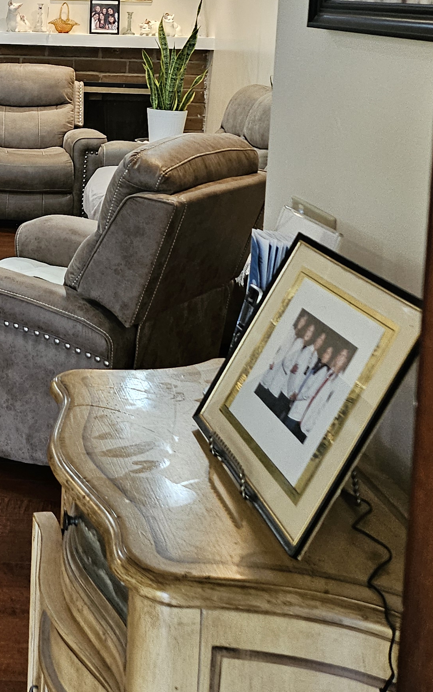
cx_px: -85
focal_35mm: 58
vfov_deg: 33.7
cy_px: 107
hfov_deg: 20.9
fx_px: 1095
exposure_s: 1/120
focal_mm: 5
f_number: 1.8
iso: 400
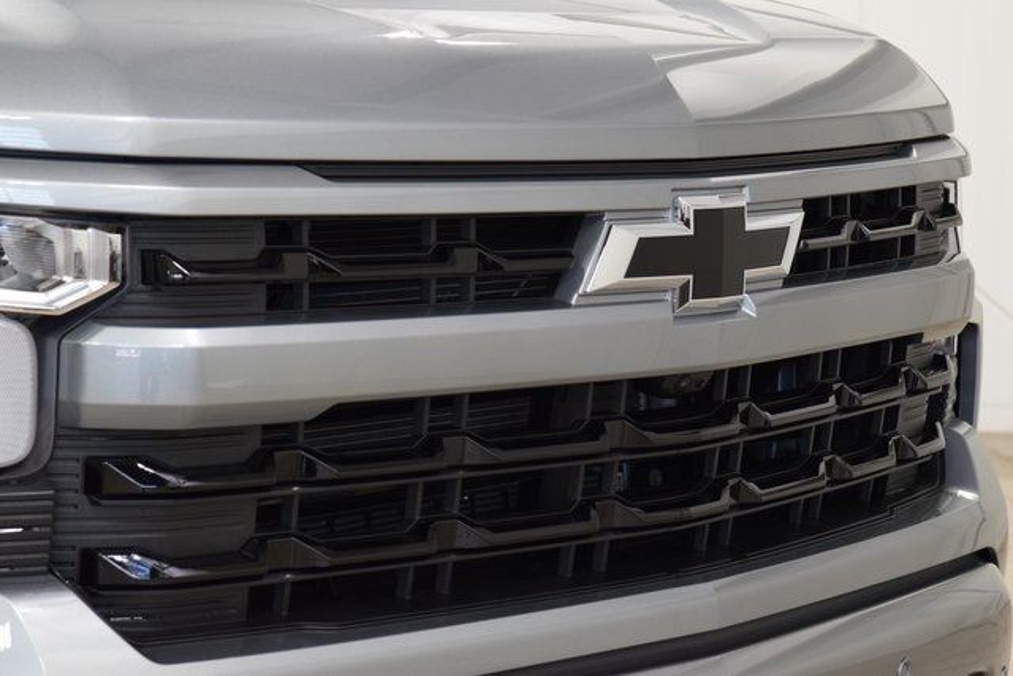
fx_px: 2955
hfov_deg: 19.5
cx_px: 506
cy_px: 338
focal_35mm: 105
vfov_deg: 13.0
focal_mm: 70
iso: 1250
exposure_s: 1/30
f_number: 7.1
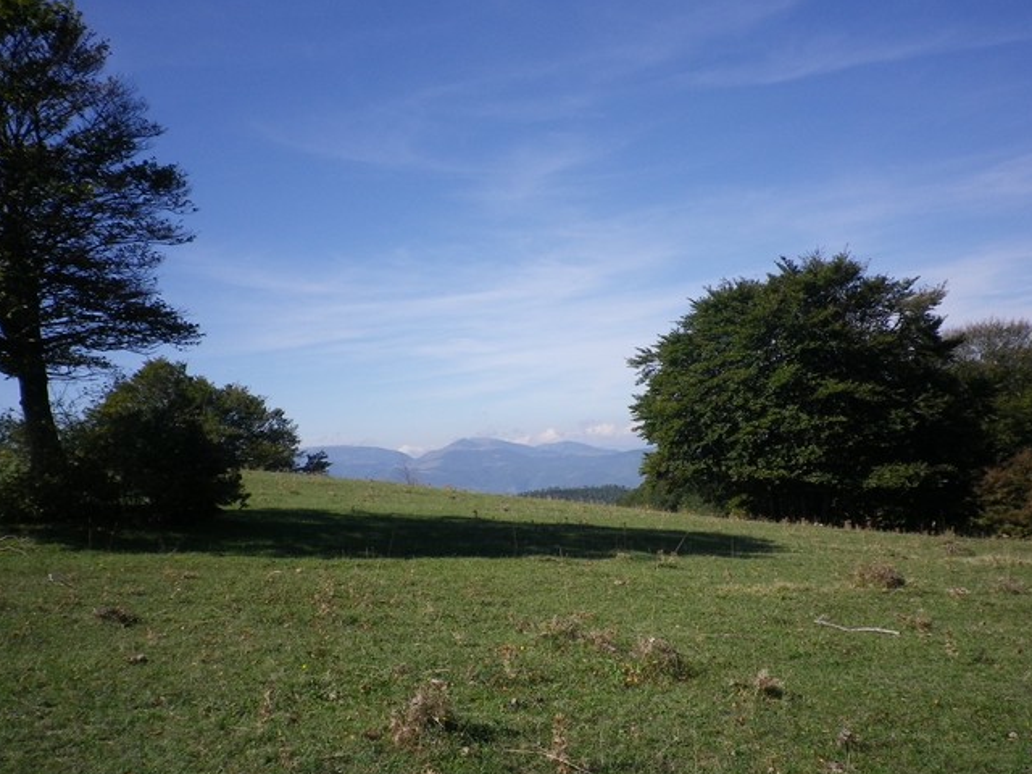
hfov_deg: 52.6
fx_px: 1043
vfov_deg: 40.7
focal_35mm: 35
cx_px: 560
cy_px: 426
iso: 100
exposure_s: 1/1000
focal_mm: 5.05
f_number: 3.5
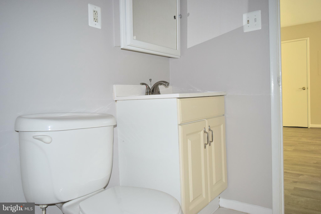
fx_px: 241
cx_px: 160
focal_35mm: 27
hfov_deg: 67.4
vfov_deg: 47.9
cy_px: 107
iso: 900
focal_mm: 18
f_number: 3.5
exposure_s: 1/60
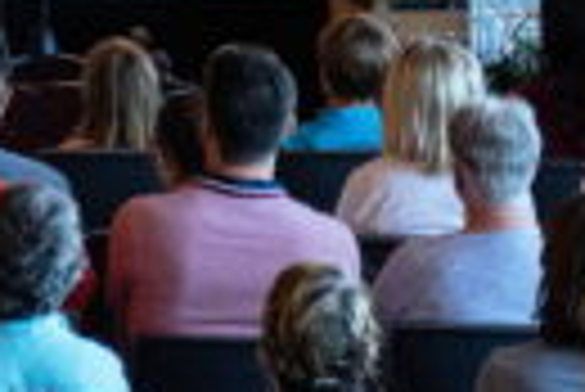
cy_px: -554
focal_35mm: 349
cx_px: -639
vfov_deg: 3.9
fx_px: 5678
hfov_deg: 5.7
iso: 3200
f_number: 4
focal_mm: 70
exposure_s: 1/160
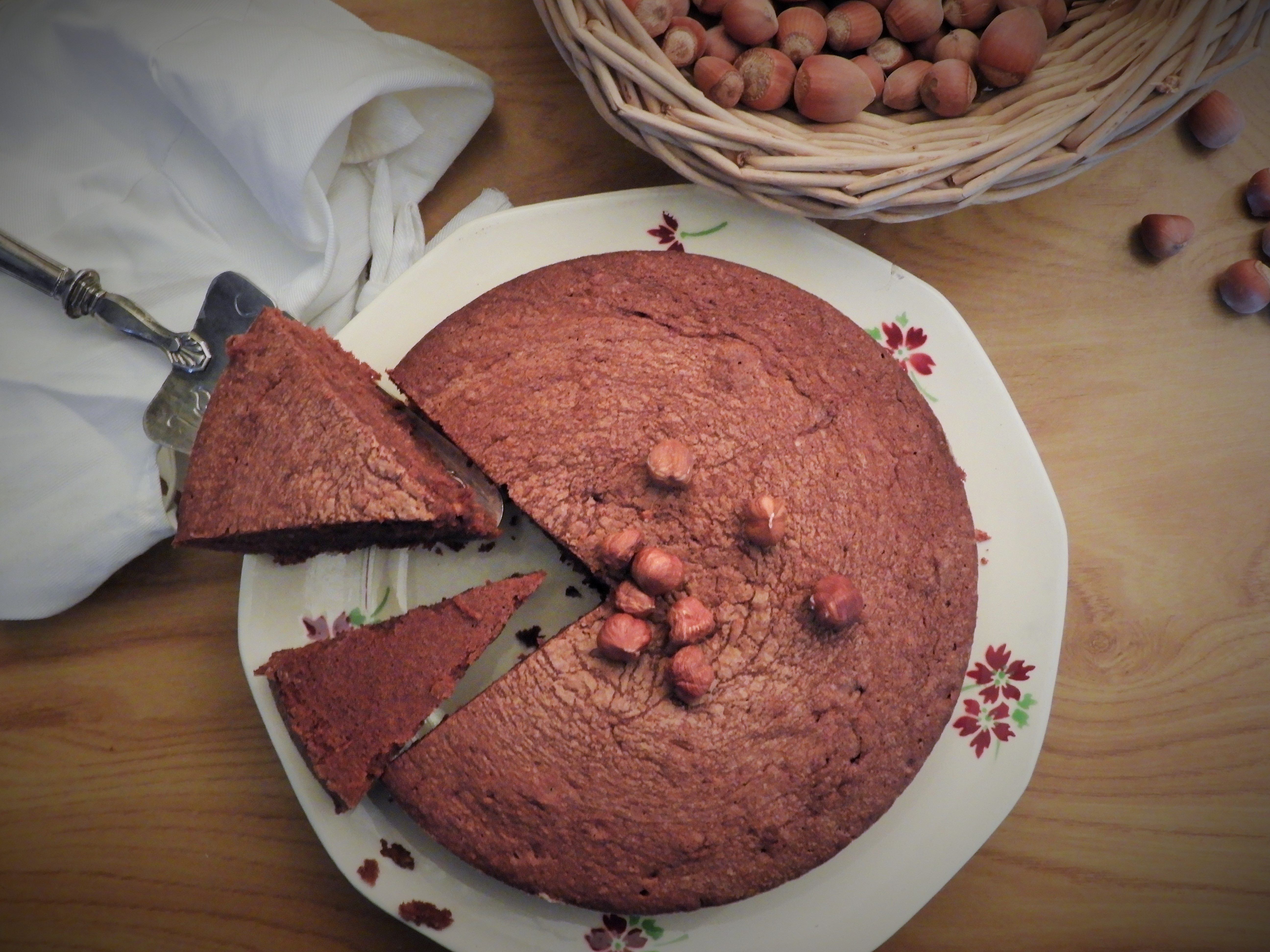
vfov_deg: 32.2
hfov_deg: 42.1
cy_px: 476
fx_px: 1651
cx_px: 635
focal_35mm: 45
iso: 800
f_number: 4
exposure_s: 1/5
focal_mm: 8.1
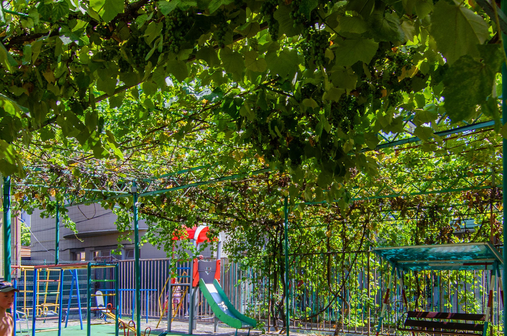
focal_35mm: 37
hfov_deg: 52.0
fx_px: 519
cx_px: 244
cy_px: 267
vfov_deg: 34.8
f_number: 5.6
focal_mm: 13
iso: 200
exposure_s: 1/320
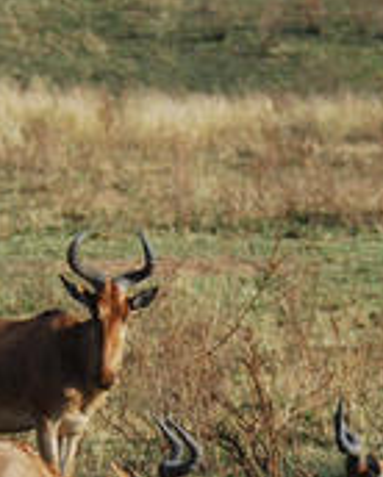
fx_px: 8499
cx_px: 300
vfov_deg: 3.2
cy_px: 505
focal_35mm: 601
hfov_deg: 2.6
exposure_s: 1/320
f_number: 5
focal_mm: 105
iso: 100
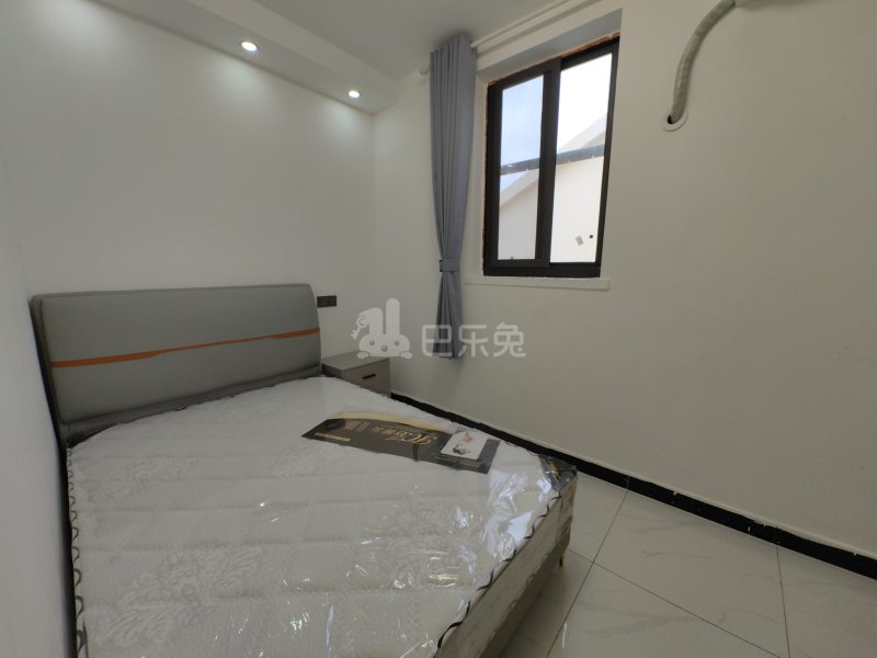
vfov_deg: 89.9
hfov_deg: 106.2
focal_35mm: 13
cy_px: 329
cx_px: 438
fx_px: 329
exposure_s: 1/100
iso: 50
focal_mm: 1.95
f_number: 2.2
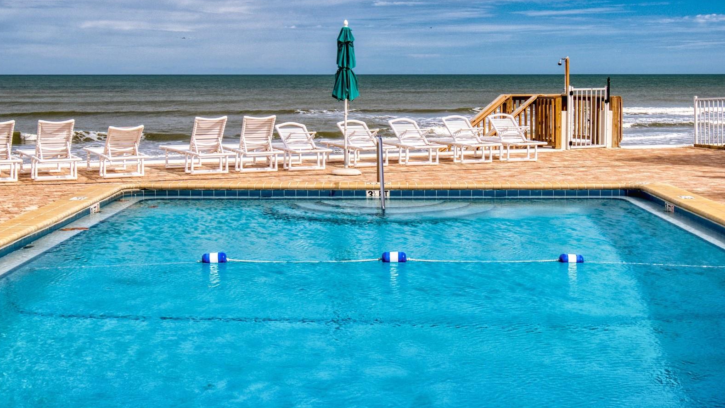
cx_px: 364
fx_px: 1230
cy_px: 136
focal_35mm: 64
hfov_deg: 32.8
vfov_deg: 18.8
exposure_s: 1/250
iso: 200
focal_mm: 29
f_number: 9
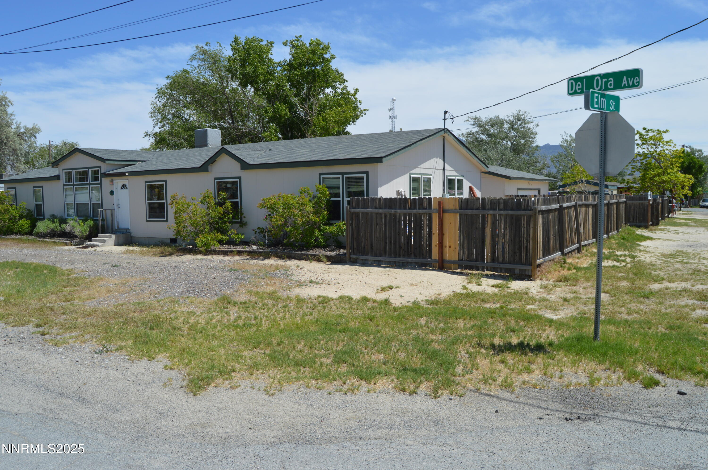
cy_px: 235
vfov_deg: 47.8
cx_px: 354
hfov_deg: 67.4
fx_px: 530
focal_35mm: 27
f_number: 9
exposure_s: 1/320
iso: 100
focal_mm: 18
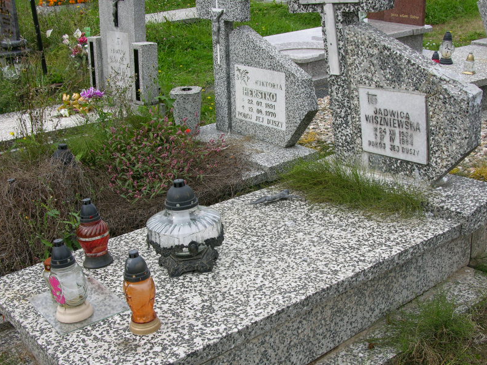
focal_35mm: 45
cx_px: 256
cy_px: 204
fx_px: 633
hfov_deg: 42.1
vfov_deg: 32.2
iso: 50
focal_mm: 8.9
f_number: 5
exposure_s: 1/186
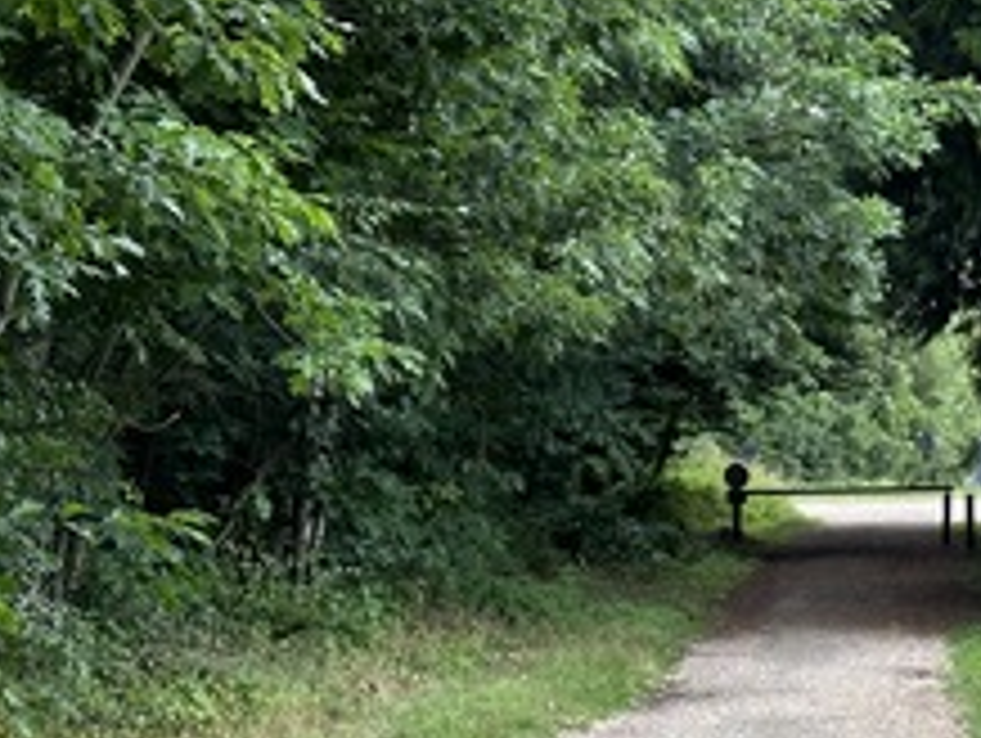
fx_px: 3745
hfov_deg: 14.3
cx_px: 1260
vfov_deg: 11.2
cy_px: 482
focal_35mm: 132
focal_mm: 6.86
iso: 64
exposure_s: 1/223
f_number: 1.78
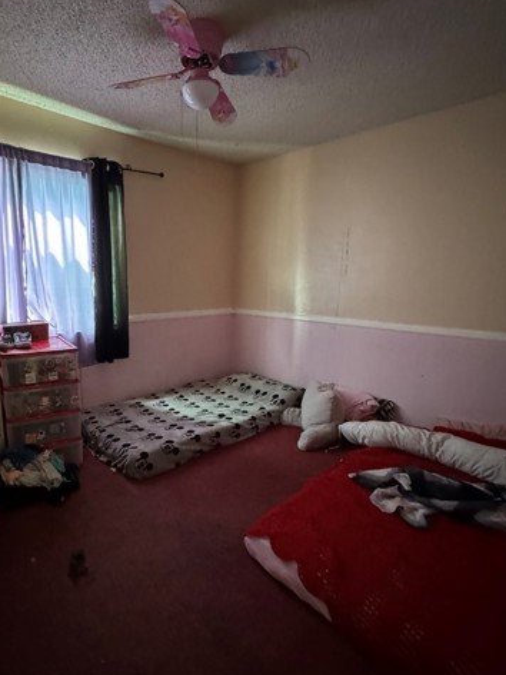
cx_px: 193
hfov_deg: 67.7
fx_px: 370
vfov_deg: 84.6
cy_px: 350
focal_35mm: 19
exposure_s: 1/33
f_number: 2.2
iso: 1600
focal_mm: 2.22
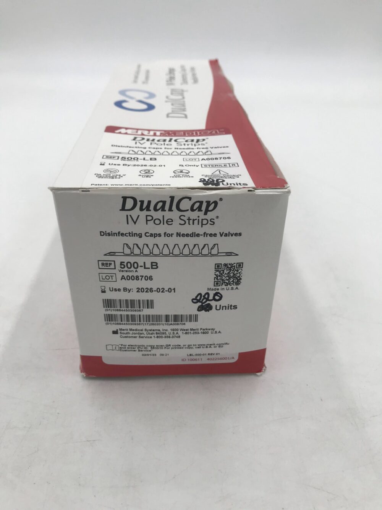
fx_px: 412
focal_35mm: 28
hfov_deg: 49.8
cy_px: 255
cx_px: 191
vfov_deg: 63.4
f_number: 1.8
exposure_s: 1/187
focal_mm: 3.99
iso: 20
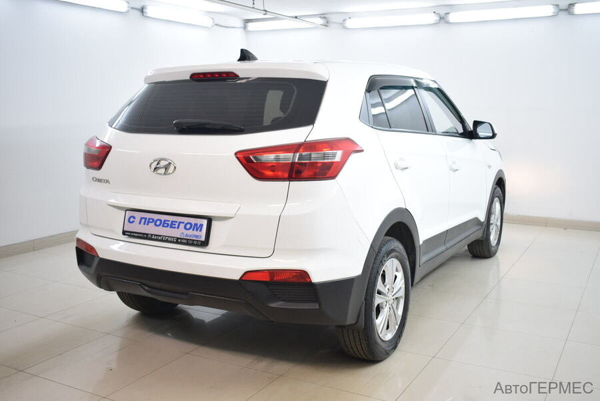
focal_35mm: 36
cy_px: 200
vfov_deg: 37.0
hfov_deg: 53.1
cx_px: 300
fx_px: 601
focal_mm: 24
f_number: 4
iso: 1000
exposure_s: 1/100
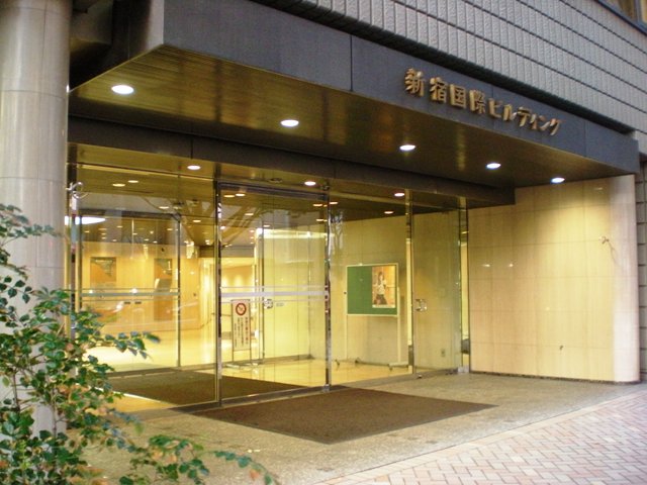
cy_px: 242
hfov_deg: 49.0
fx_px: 710
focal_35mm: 38
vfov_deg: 37.7
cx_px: 324
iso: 520
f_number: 3.1
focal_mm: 6.3
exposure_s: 1/8
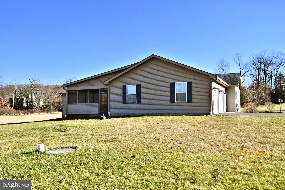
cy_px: 95
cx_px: 142
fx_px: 237
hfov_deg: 61.9
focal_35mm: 30
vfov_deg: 43.6
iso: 2500
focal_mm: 20
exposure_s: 1/8000
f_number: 8
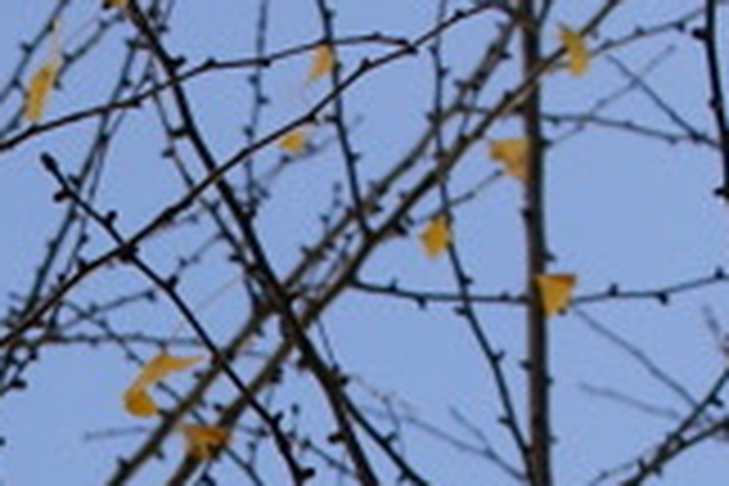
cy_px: 1278
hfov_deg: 6.1
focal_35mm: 332
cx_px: -562
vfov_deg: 4.0
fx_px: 6726
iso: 100
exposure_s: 1/640
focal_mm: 35
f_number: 4
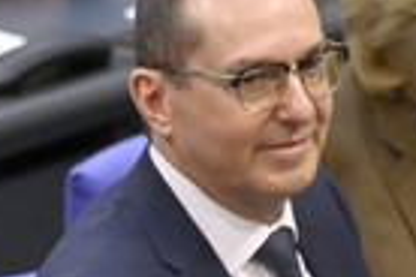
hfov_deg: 1.6
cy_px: 446
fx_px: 15067
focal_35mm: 1304
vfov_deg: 1.1
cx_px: -185
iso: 10000
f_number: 5.6
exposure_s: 1/400
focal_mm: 400
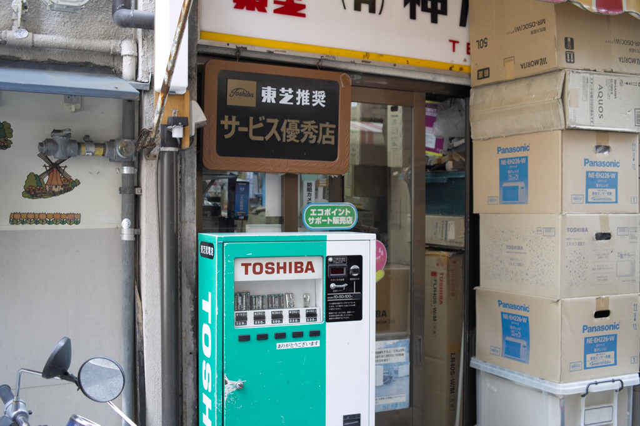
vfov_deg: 32.6
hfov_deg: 47.4
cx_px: 320
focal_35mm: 41
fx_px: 729
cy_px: 213
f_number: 2.8
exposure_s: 1/50
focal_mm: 24.2
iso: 200
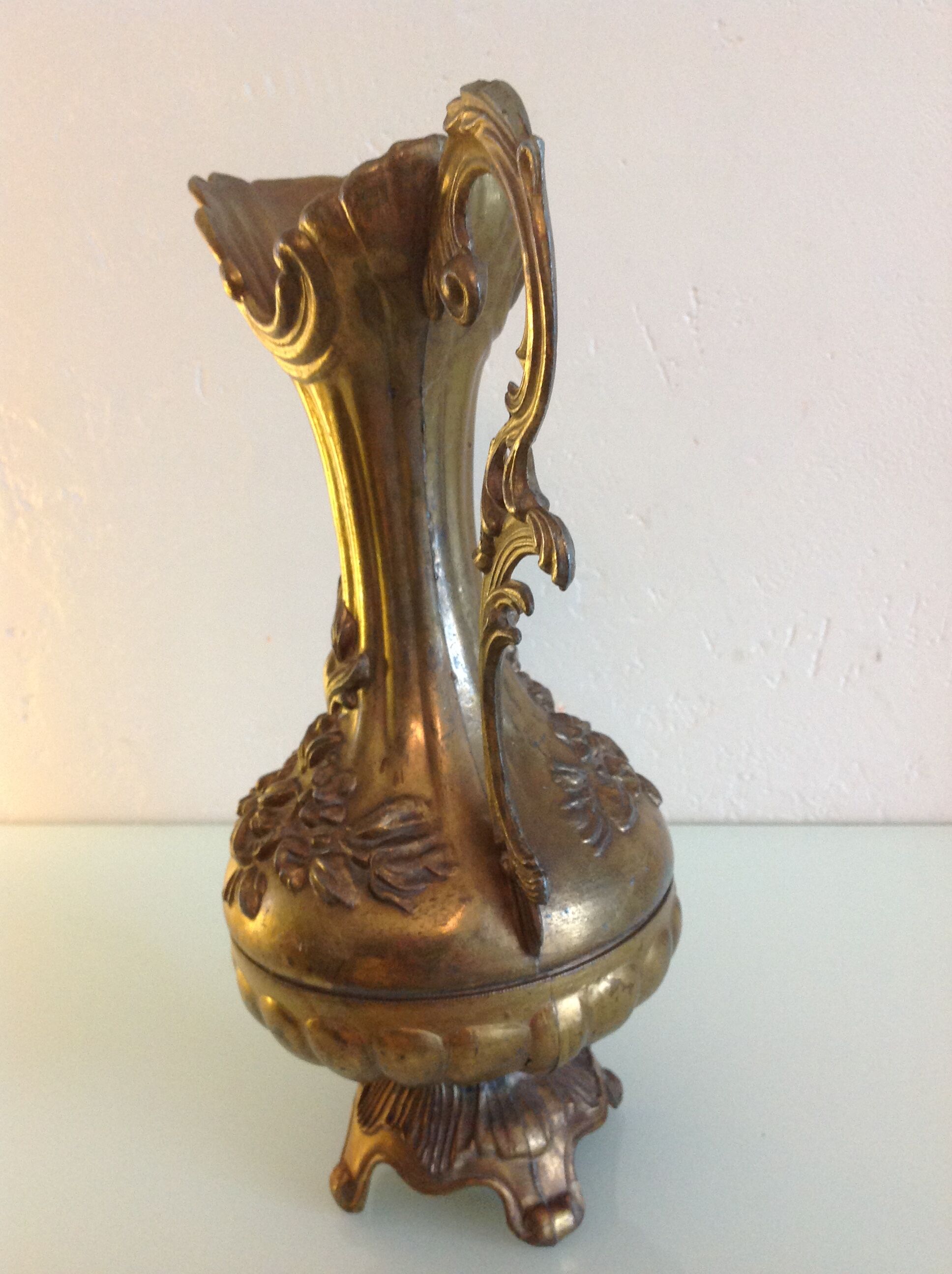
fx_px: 1287
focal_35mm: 35
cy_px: 637
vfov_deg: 52.7
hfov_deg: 40.6
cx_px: 476
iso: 200
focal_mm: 4.28
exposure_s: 1/15
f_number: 2.4
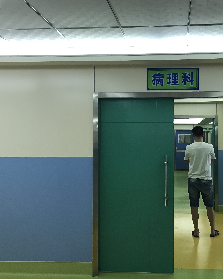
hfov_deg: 39.4
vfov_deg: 49.1
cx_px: 157
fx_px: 305
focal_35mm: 37
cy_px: 140
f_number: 1.8
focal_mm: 3.99
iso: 40
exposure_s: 1/25
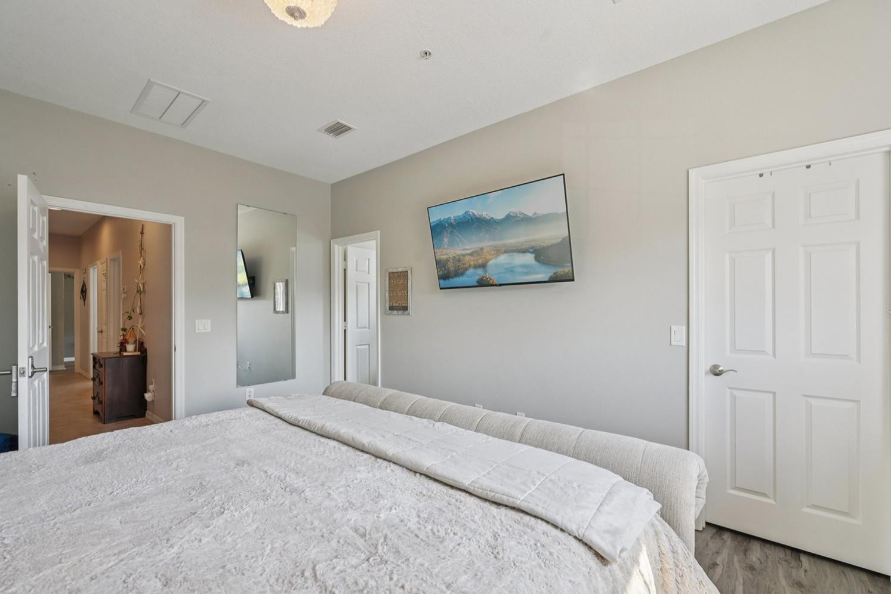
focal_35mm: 15
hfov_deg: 100.4
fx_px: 371
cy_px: 312
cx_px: 463
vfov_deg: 77.3
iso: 400
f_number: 8
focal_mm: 14
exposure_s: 1/50
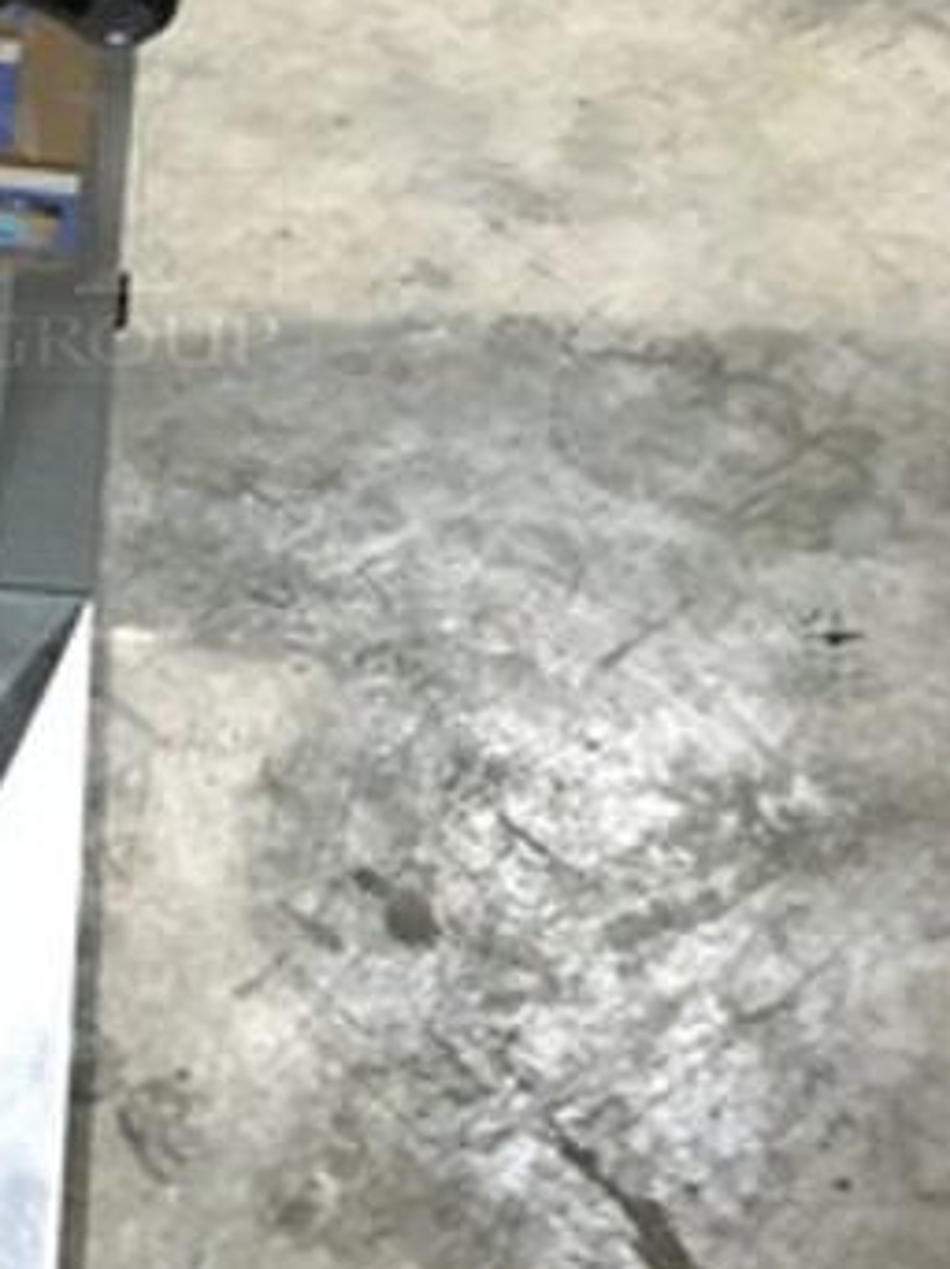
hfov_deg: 20.3
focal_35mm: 69
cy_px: 187
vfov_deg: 27.4
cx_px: -100
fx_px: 2528
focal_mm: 4.15
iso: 320
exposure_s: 1/15
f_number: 2.2
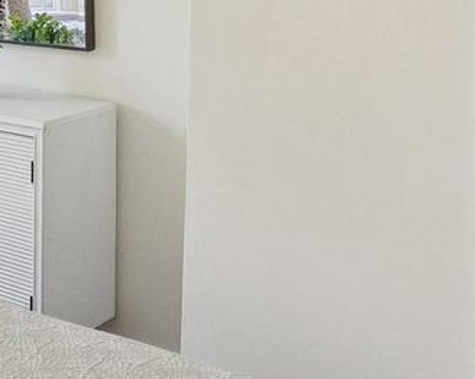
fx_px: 927
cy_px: -48
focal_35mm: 66
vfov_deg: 21.8
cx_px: -201
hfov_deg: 23.9
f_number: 5
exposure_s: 1/125
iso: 1600
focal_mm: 16
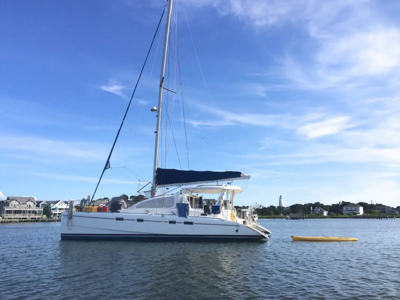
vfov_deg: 46.8
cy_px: 150
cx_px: 200
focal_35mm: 30
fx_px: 347
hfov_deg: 60.0
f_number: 2.2
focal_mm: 4.12
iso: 40
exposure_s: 1/2415
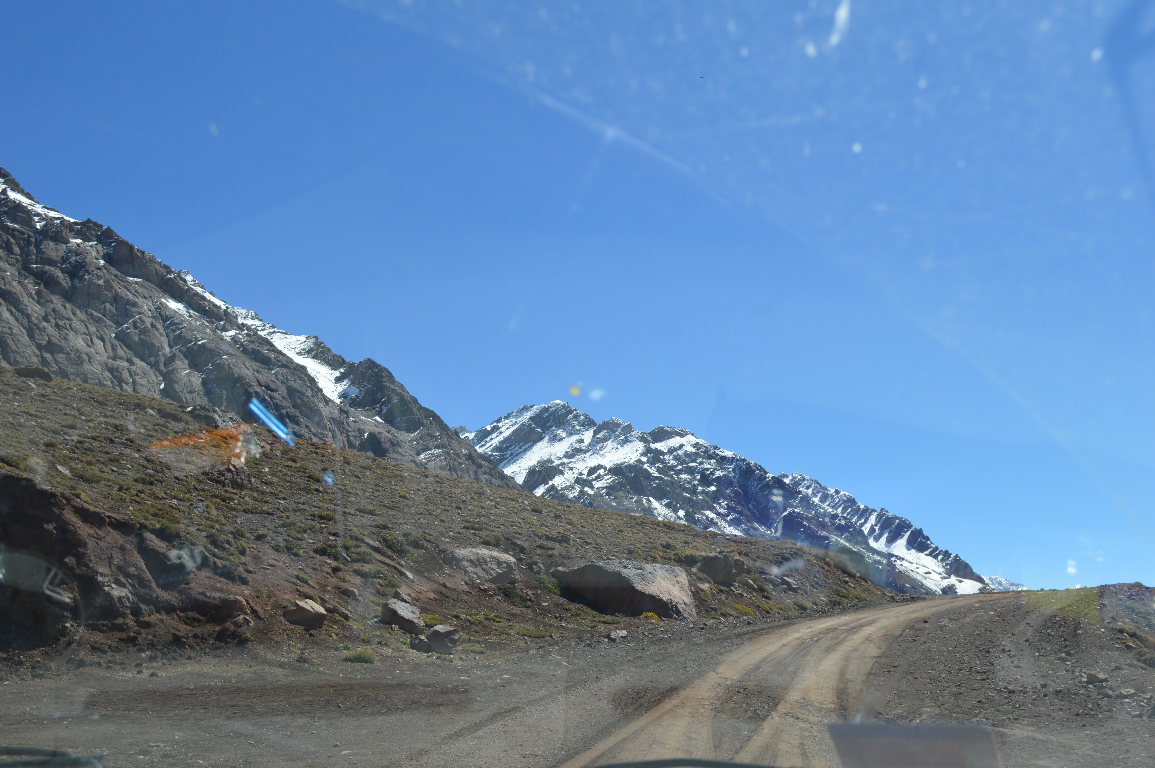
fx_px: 1250
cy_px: 384
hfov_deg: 49.6
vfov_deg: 34.1
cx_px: 578
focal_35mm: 39
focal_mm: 26
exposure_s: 1/250
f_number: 8
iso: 100
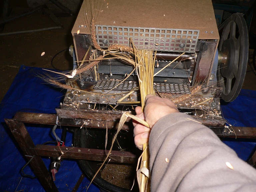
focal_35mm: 35
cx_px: 128
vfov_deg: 40.7
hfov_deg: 52.6
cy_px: 96
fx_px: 259
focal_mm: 5.8
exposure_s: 1/60
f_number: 2.8
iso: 100
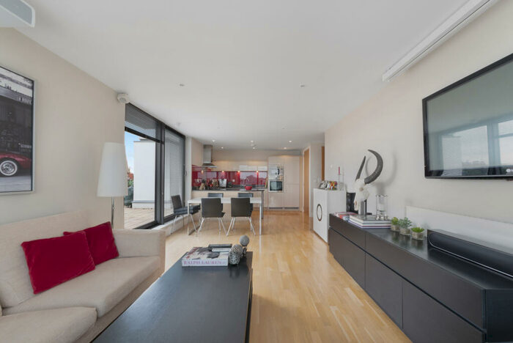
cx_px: 256
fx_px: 171
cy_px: 172
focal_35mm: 12
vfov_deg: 90.1
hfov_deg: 112.6
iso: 250
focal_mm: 12
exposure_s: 1/4
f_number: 16
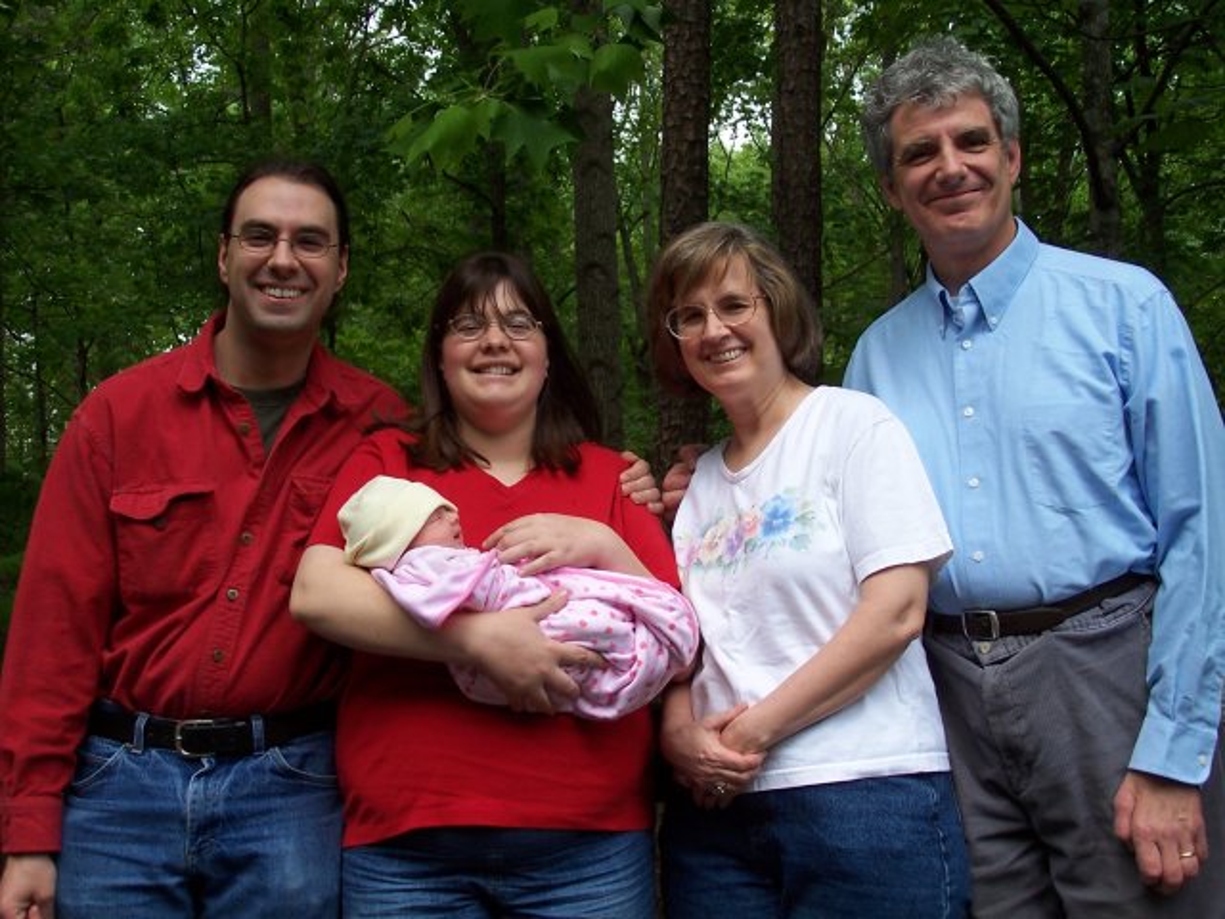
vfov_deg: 28.6
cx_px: 612
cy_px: 460
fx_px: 1805
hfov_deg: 37.5
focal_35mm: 51
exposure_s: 1/500
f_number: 3.2
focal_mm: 8.5
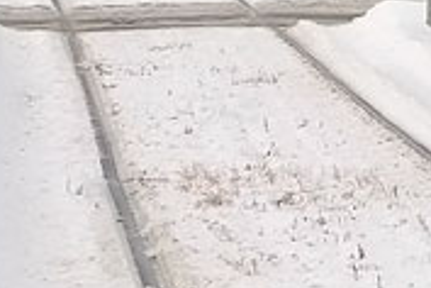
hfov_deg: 5.8
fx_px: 4058
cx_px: 1135
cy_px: -539
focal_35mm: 339
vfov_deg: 3.9
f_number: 4.5
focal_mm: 18.45
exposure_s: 1/500
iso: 125
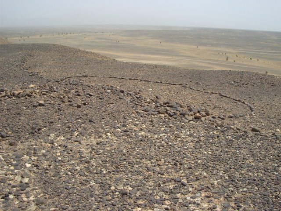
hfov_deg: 49.0
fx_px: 308
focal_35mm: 38
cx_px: 140
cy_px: 106
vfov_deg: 37.7
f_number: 4.3
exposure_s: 1/500
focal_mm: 5.8
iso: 50
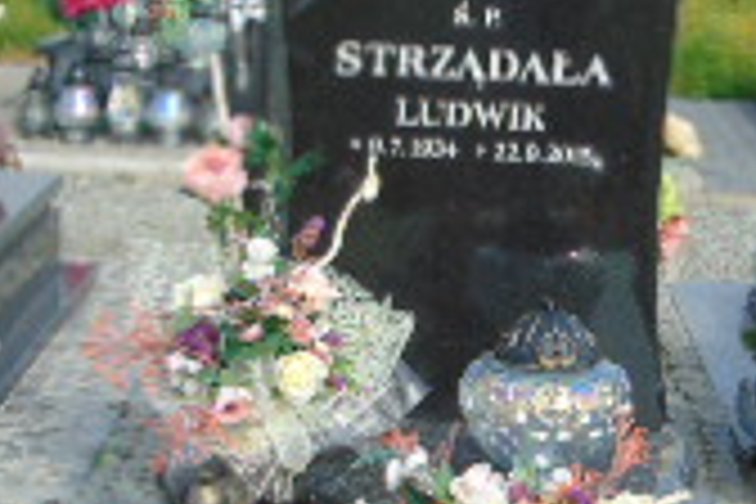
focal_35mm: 99
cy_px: 428
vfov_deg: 13.7
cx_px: 454
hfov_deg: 20.6
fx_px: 2079
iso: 80
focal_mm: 4.5
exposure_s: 1/1000
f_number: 3
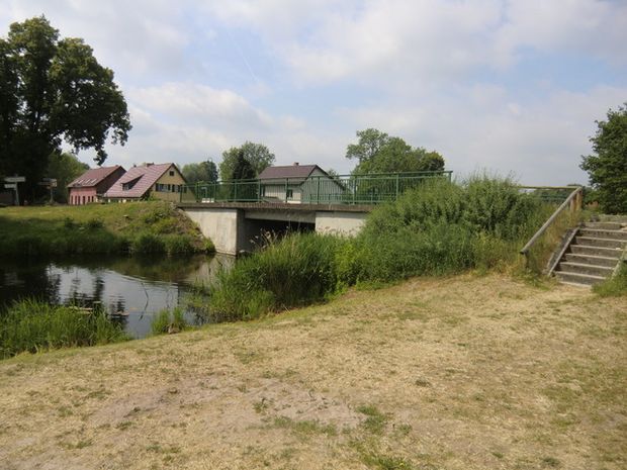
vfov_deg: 56.8
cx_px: 314
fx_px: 435
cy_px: 235
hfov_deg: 71.6
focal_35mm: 24
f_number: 3.2
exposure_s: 1/1000
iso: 64
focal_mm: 4.3
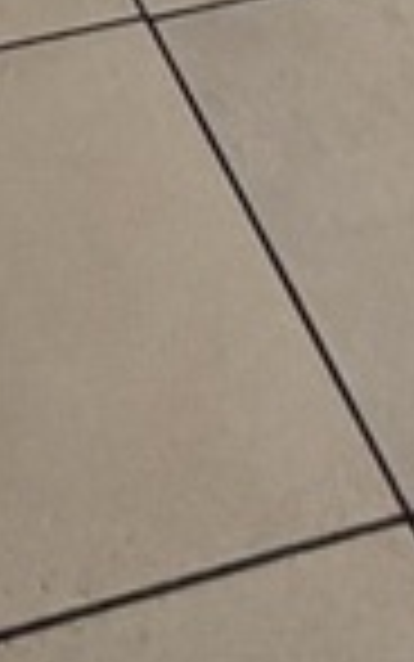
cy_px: -1410
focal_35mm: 109
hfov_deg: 11.2
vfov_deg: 10.9
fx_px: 1966
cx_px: -320
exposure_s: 1/79
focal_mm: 2.22
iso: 320
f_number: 2.2
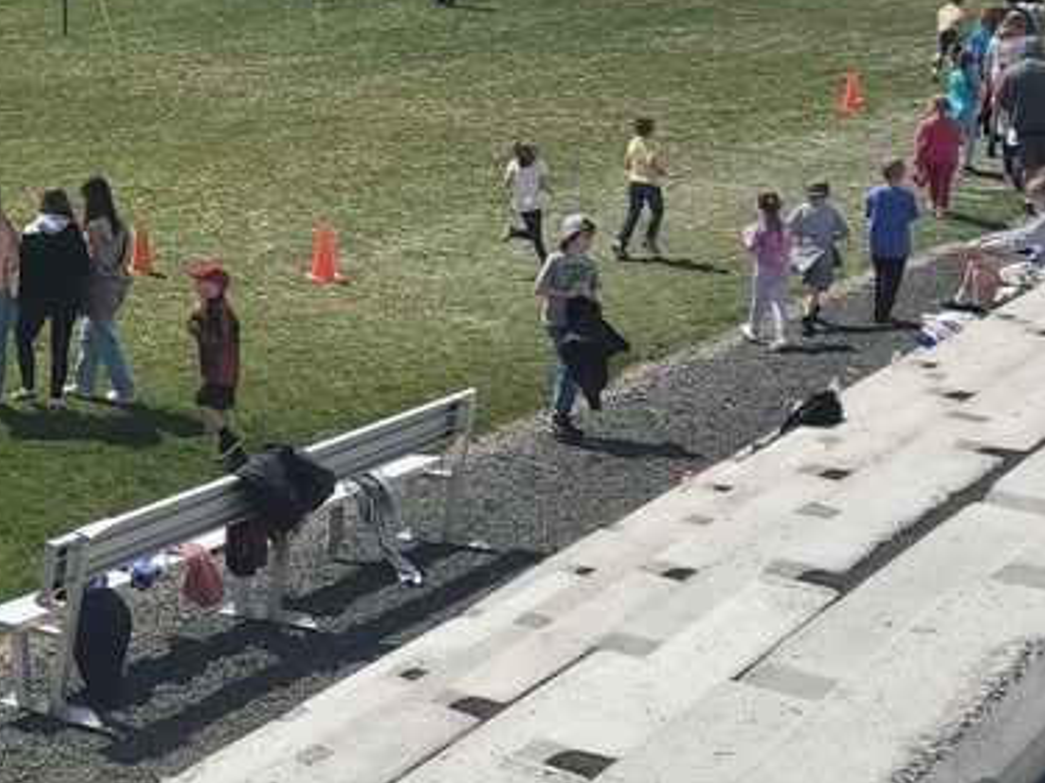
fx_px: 2143
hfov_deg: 24.7
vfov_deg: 19.8
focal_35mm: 71
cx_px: -223
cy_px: -81
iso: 50
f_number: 2.4
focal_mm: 4.3
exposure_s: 1/2361
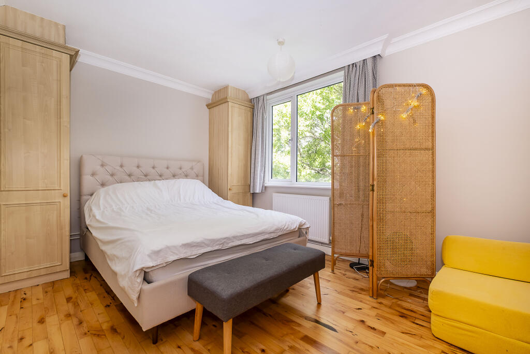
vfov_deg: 77.3
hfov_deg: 100.4
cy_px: 177
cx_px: 265
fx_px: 221
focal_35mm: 15
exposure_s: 1/50
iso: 320
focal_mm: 10
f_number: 6.4
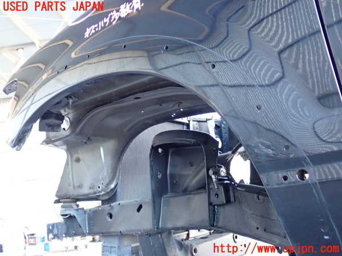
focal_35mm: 38
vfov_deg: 37.7
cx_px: 171
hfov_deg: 49.0
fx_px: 375
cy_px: 128
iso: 800
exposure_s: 1/30
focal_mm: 6.83
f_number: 2.7
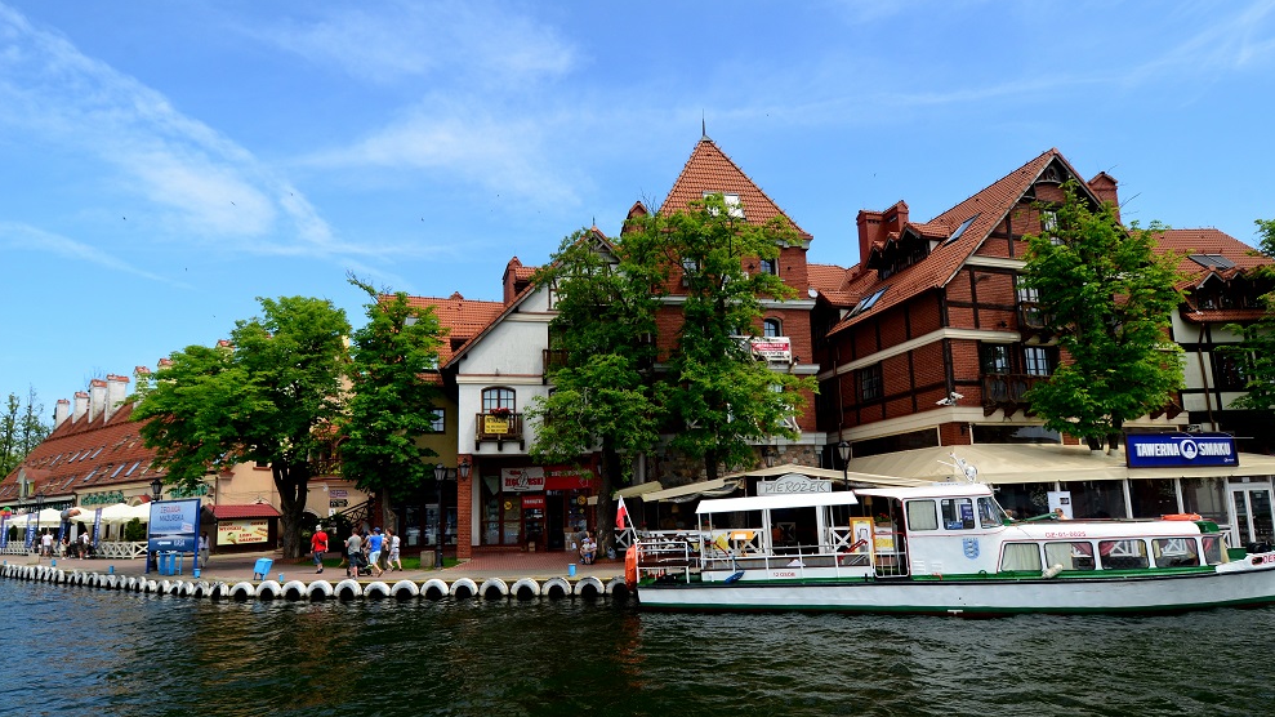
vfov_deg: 58.2
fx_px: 642
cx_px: 635
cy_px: 400
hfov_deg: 89.6
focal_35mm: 19
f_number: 9
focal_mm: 12
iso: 400
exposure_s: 1/500
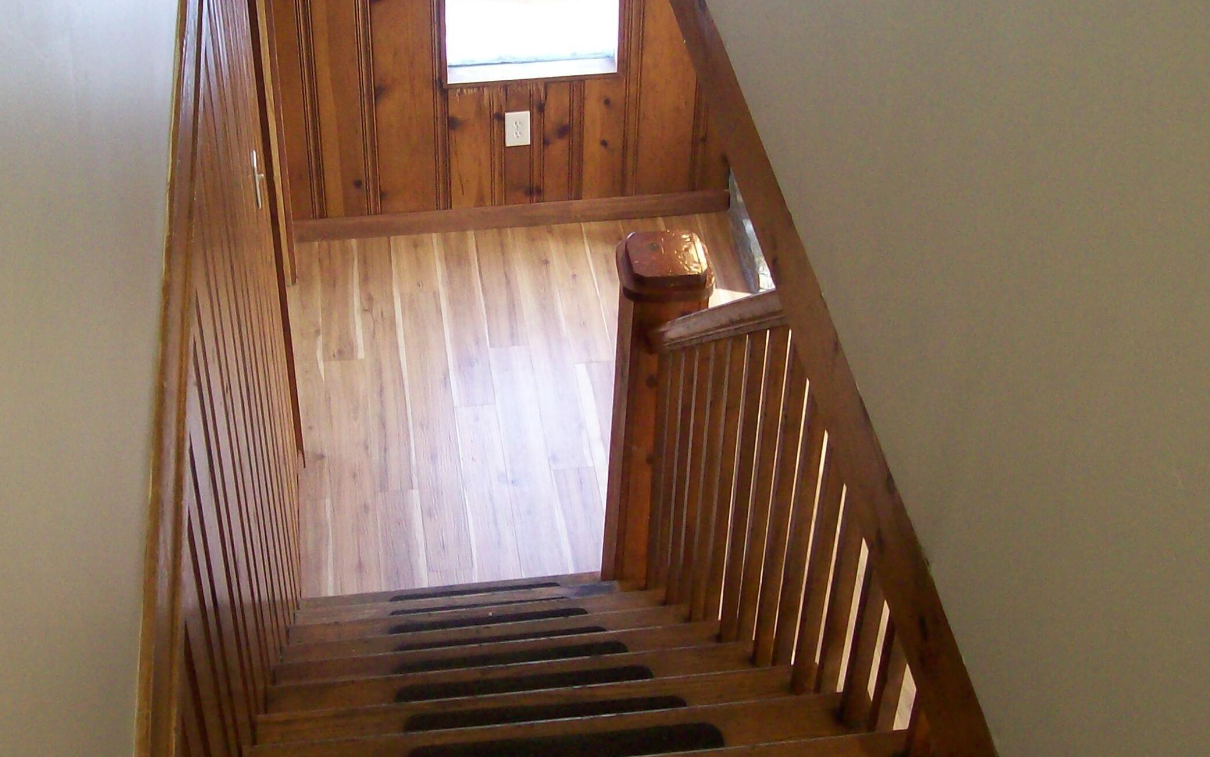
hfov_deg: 36.7
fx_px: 1814
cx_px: 452
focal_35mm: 55
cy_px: 363
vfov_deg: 23.6
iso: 160
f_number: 2.7
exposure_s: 1/22.8
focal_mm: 6
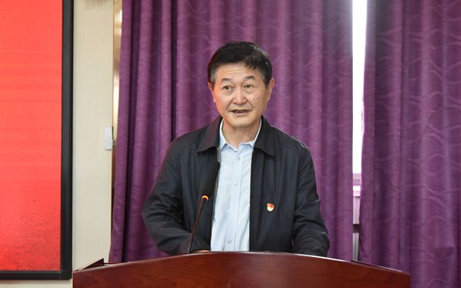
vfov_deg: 22.3
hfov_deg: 35.1
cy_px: 147
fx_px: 728
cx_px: 230
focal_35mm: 58
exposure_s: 1/125
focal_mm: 55
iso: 6400
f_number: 5.6
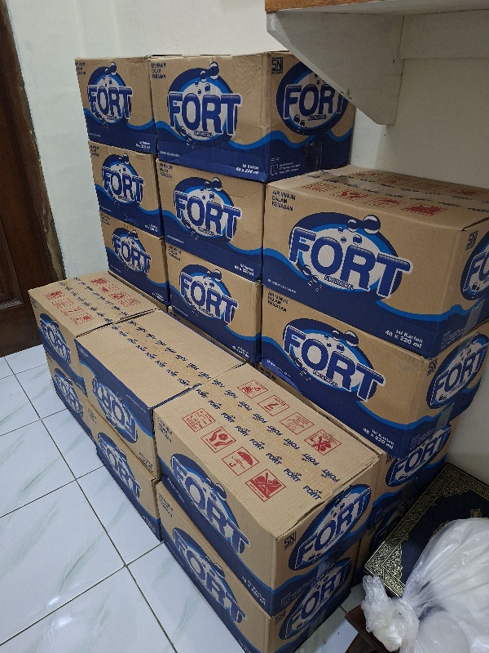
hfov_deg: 58.9
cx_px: 244
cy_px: 326
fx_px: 433
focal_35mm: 23
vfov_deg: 73.9
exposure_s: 1/25
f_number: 1.8
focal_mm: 5.54
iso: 640
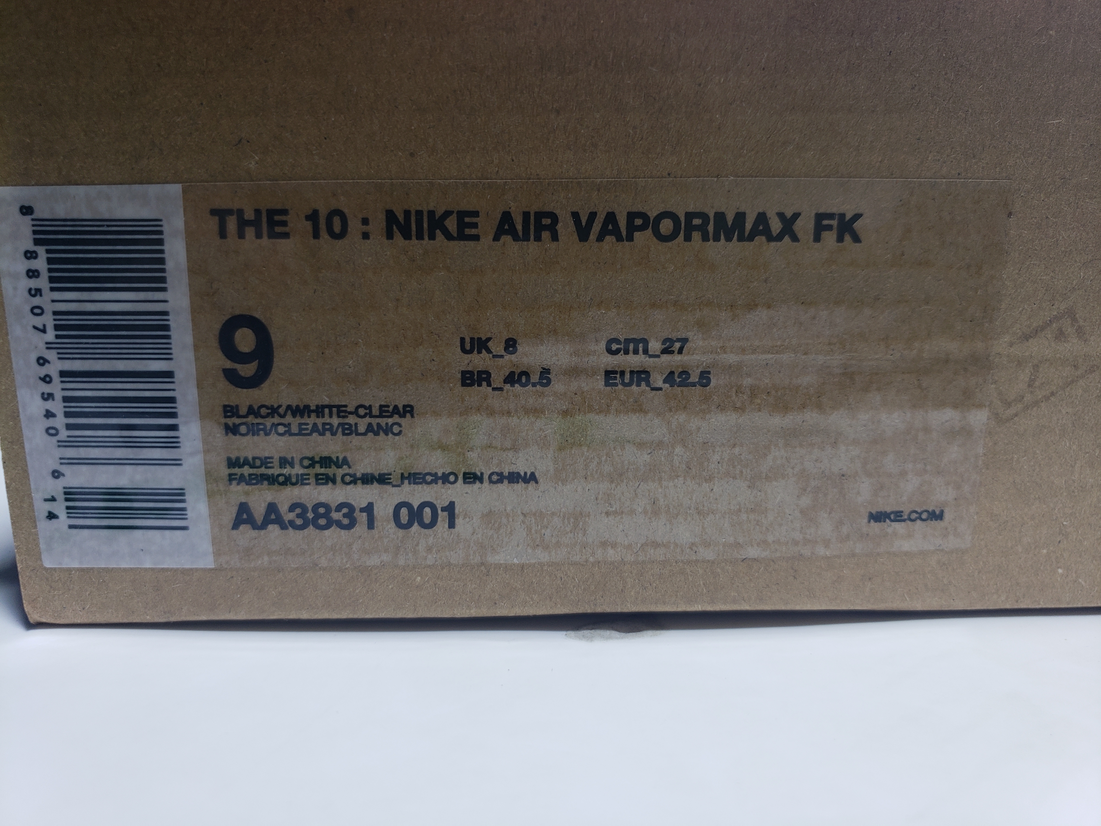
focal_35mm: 26
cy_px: 413
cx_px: 550
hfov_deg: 67.3
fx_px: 827
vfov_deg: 53.1
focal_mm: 4.3
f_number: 1.5
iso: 50
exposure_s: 1/237
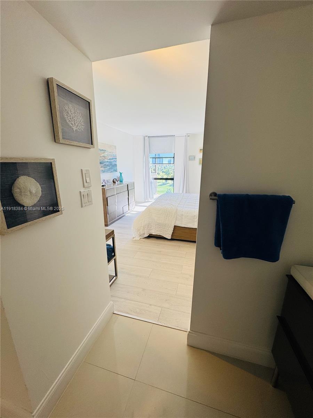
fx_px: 169
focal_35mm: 14
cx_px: 156
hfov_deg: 85.7
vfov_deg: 102.1
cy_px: 209
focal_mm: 2.22
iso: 40
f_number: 2.2
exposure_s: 1/161
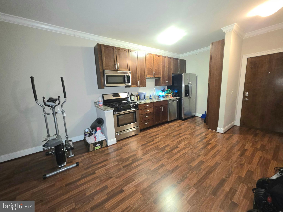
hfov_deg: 106.2
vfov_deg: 89.9
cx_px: 142
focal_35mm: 13
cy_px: 106
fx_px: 106
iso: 400
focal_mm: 2.2
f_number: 1.9
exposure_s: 1/15.1
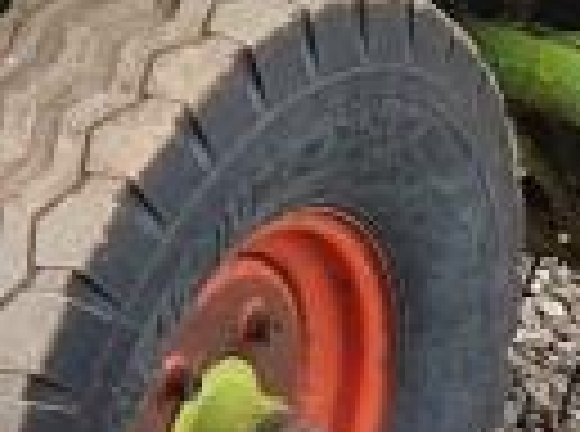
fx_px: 3459
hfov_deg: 8.7
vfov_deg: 6.9
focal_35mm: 207
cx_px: -827
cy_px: -441
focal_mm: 4.32
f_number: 2.4
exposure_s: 1/369
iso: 50
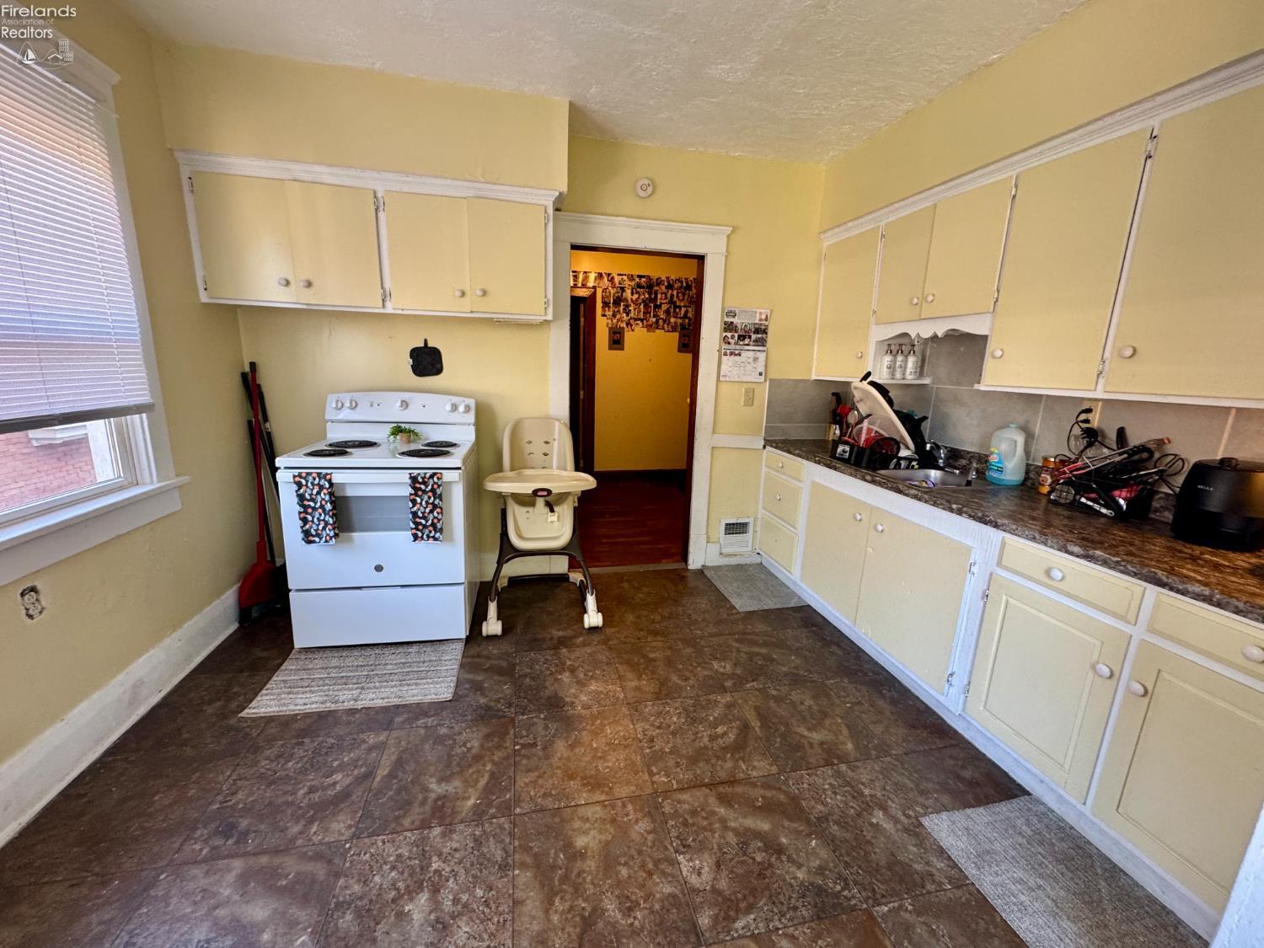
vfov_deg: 85.7
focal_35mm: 14
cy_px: 474
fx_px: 511
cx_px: 632
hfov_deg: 102.1
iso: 200
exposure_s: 1/60
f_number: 2.2
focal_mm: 2.22
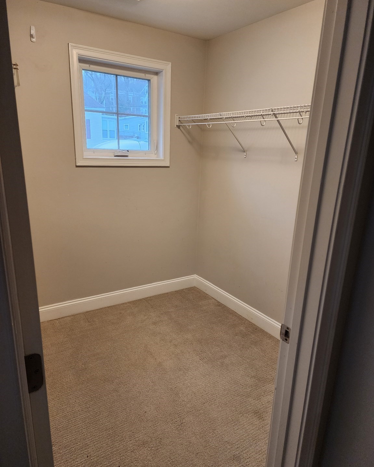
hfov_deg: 58.8
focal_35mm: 24
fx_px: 332
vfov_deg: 70.3
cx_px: 187
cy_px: 245
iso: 250
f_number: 1.8
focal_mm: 6.4
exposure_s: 1/120
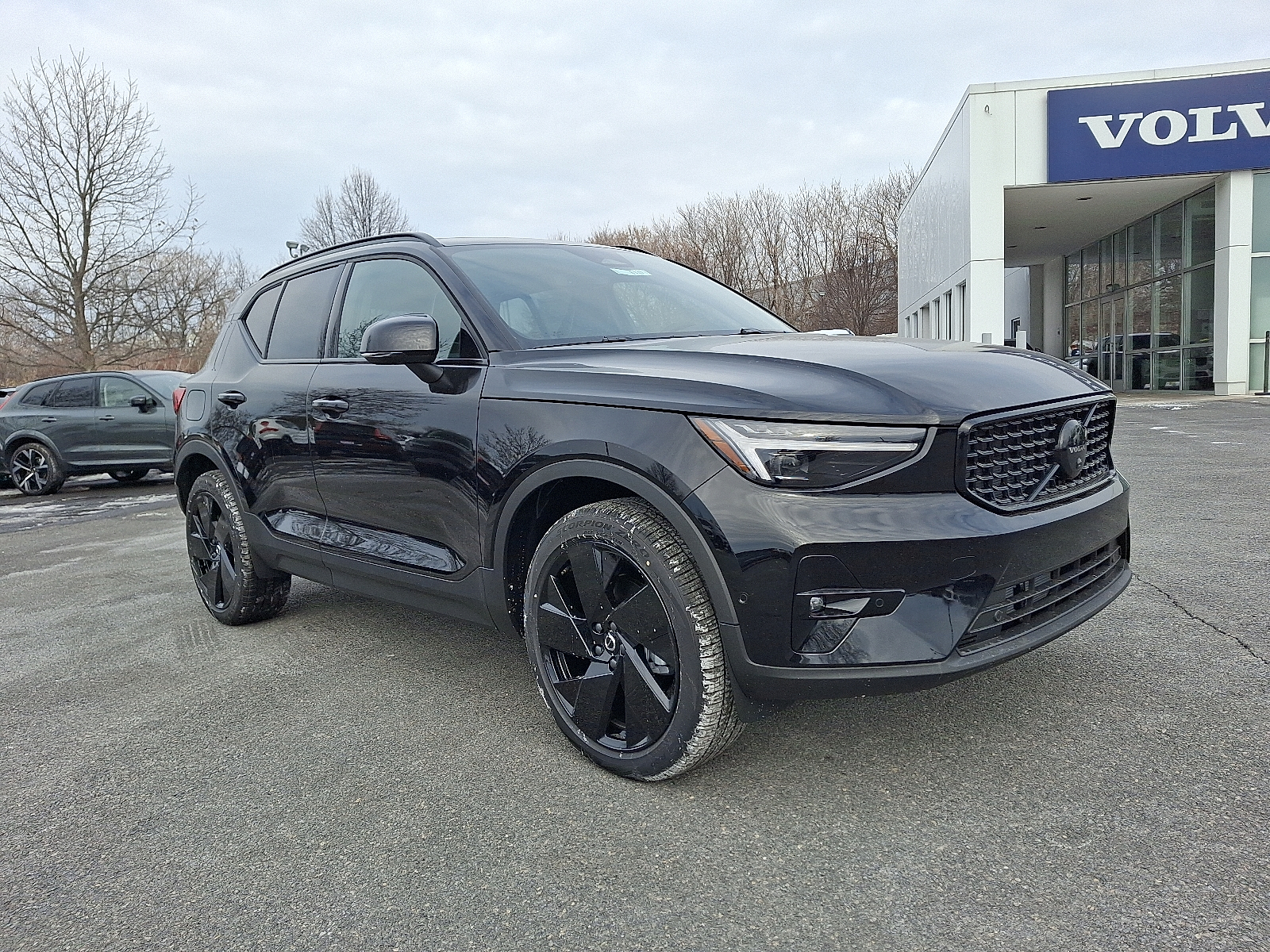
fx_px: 917
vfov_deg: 54.9
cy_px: 476
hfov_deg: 69.4
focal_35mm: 25
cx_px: 635
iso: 25
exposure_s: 1/909
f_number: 1.8
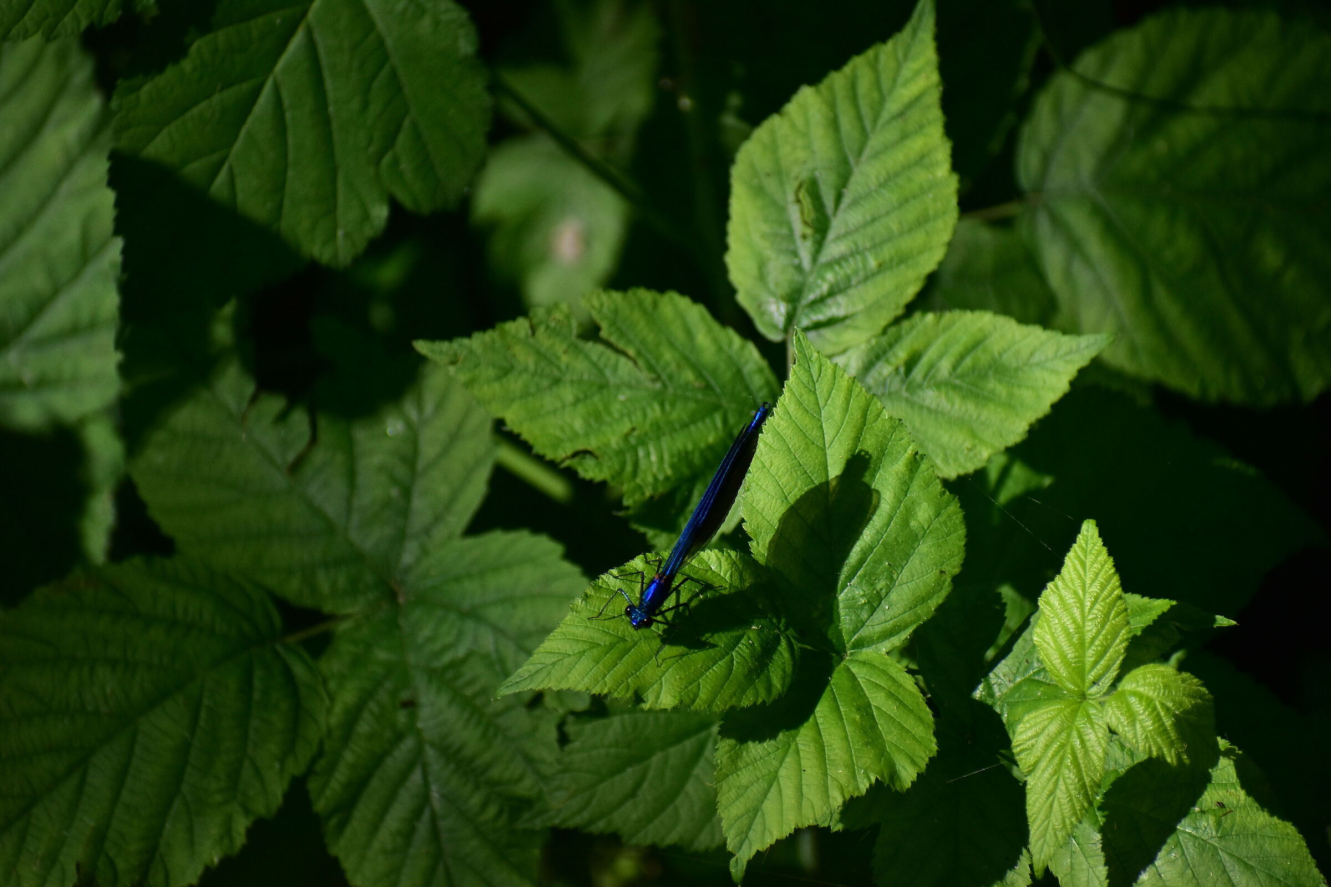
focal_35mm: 450
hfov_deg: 4.6
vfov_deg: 3.1
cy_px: 444
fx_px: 16636
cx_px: 666
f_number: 6.3
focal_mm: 300
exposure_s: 1/4000
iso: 800
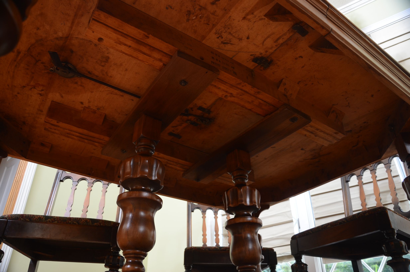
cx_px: 205
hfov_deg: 67.5
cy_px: 136
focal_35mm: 27
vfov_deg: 47.7
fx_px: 307
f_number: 4
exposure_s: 1/80
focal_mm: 18
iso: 320
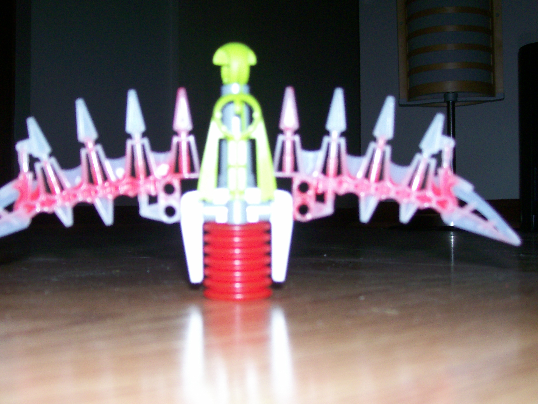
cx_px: 243
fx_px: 777
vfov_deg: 29.1
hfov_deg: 38.2
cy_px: 202
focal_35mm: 50
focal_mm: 7.6
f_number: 3
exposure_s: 1/73.1
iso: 140
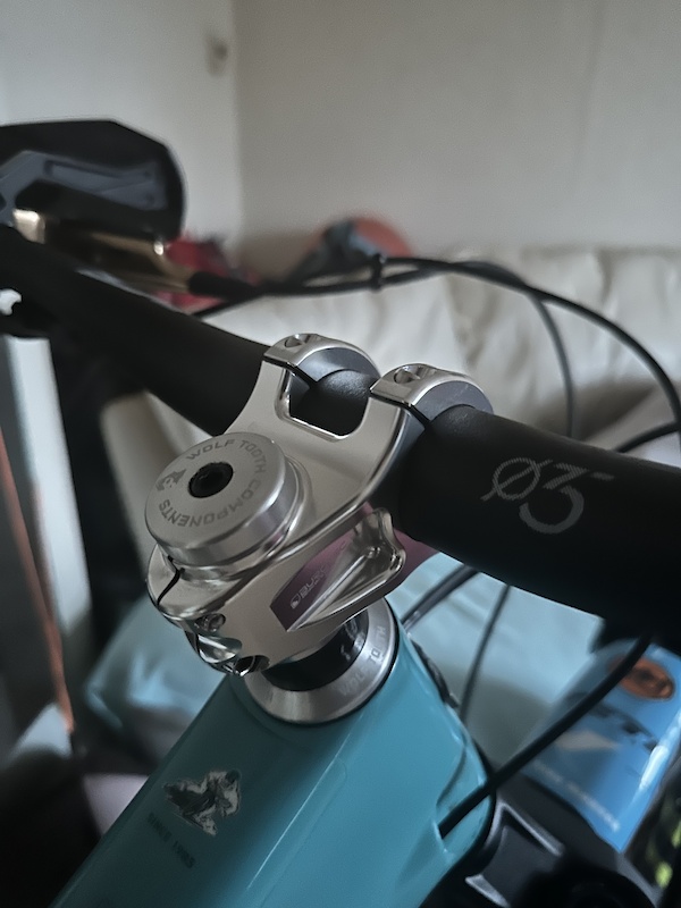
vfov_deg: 71.6
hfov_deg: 56.8
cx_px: 340
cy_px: 454
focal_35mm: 24
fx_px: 630
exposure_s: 1/22
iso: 2000
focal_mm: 6.86
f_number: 1.78
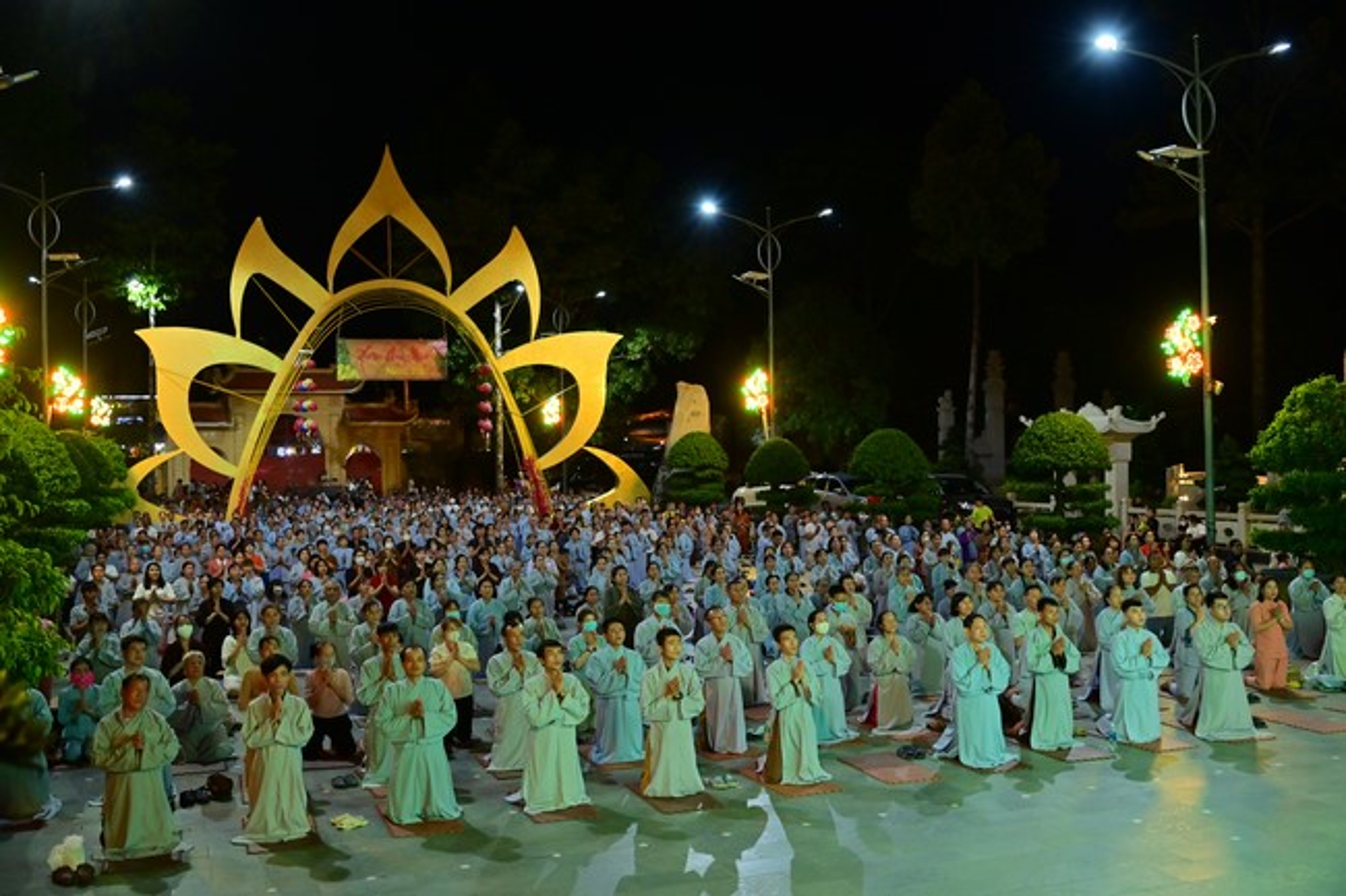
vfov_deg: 35.0
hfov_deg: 50.7
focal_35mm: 38
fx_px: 1420
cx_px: 673
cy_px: 448
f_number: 5
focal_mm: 38
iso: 2000
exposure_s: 1/80
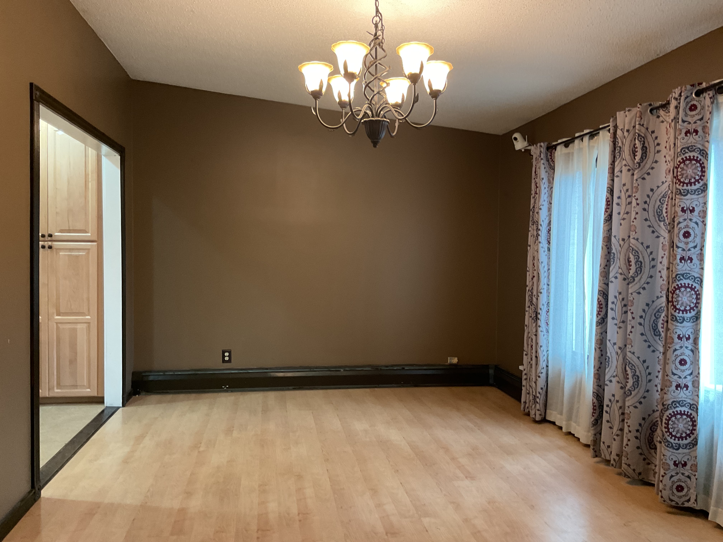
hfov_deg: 61.7
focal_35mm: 29
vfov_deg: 48.2
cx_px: 362
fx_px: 606
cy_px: 271
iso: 160
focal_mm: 3
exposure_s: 1/60
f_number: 1.8
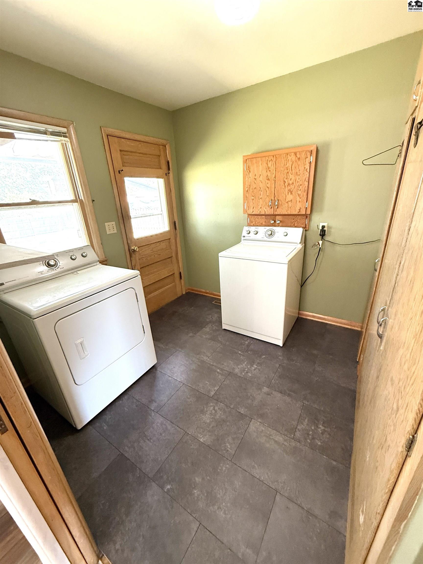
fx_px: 228
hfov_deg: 85.7
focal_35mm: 14
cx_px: 212
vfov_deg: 102.1
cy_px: 282
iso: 400
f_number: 2.2
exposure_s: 1/60
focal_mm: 2.22
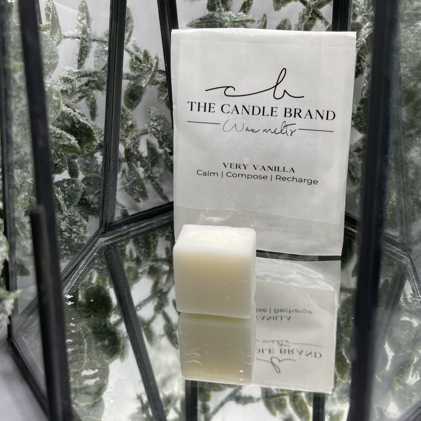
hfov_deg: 47.1
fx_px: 482
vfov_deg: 46.8
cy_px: 155
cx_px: 234
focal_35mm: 35
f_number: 1.6
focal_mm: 5.1
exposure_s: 1/121
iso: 32
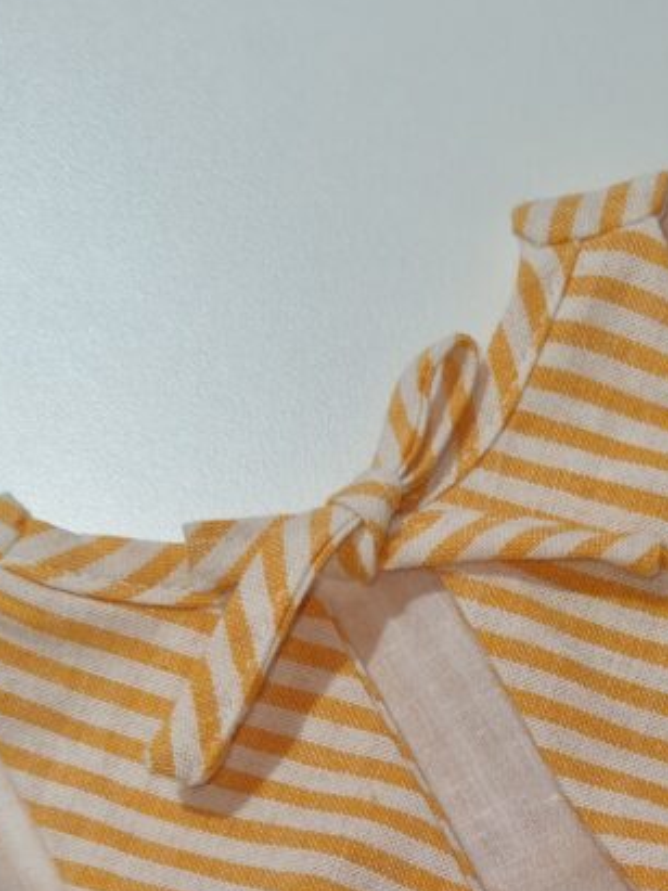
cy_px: 907
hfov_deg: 24.5
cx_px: 518
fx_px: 1519
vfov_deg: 30.2
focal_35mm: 59
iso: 50
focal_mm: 5.4
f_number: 1.8
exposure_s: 1/677
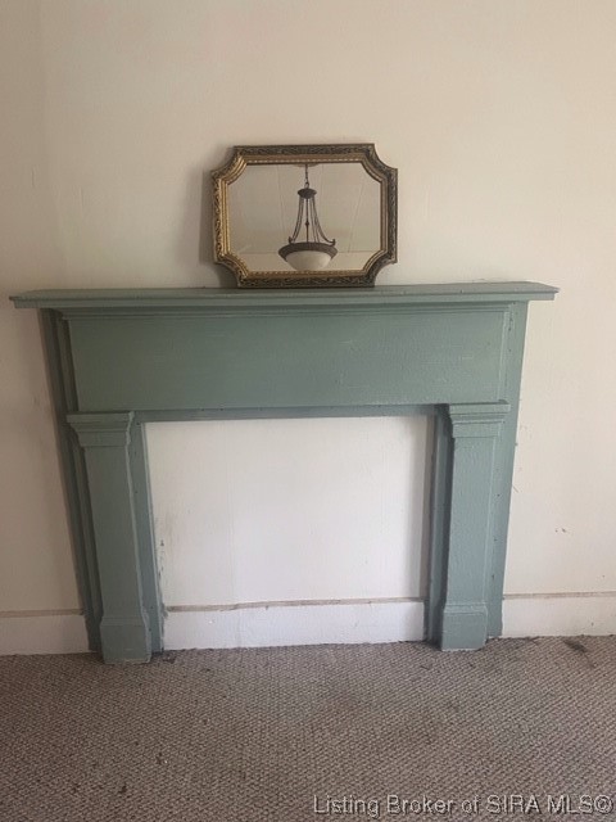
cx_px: 308
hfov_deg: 53.1
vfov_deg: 67.3
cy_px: 411
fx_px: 617
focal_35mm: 26
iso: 500
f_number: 1.5
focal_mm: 5.7
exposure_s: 1/60
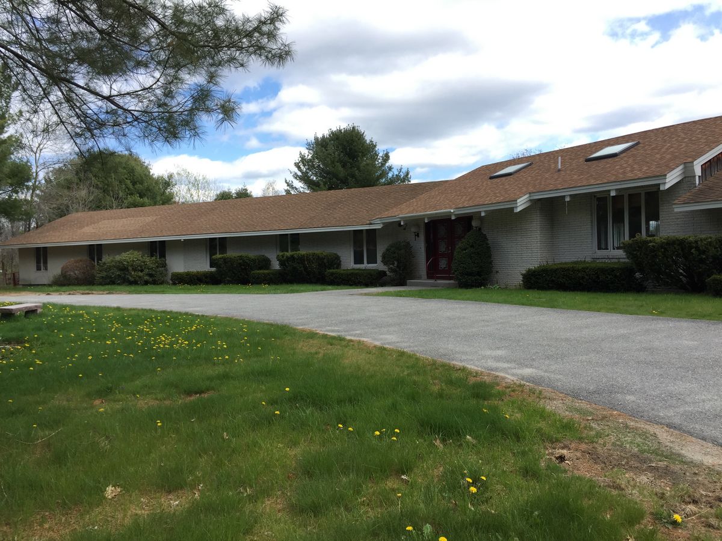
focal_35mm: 29
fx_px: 605
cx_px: 361
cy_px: 270
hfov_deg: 61.7
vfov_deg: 48.2
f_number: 2.2
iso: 32
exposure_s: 1/1014
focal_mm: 4.15
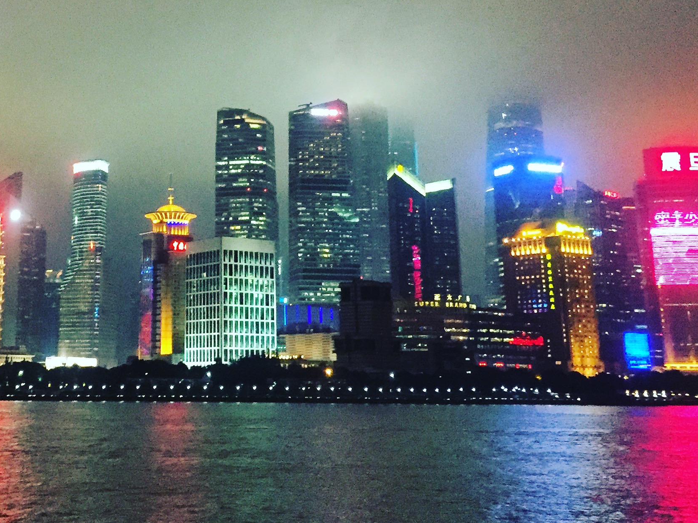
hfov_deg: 33.2
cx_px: 185
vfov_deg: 25.1
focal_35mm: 57
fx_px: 1149
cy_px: 82
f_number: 2.2
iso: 320
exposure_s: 1/17
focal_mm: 4.15
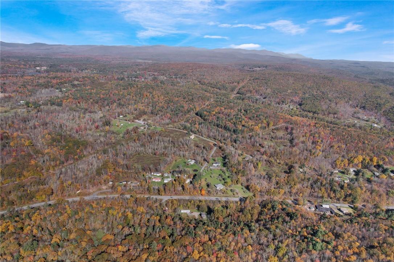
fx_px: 241
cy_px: 131
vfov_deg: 57.2
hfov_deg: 78.6
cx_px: 197
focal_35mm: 22
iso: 100
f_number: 2.8
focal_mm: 8.38
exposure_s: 1/500
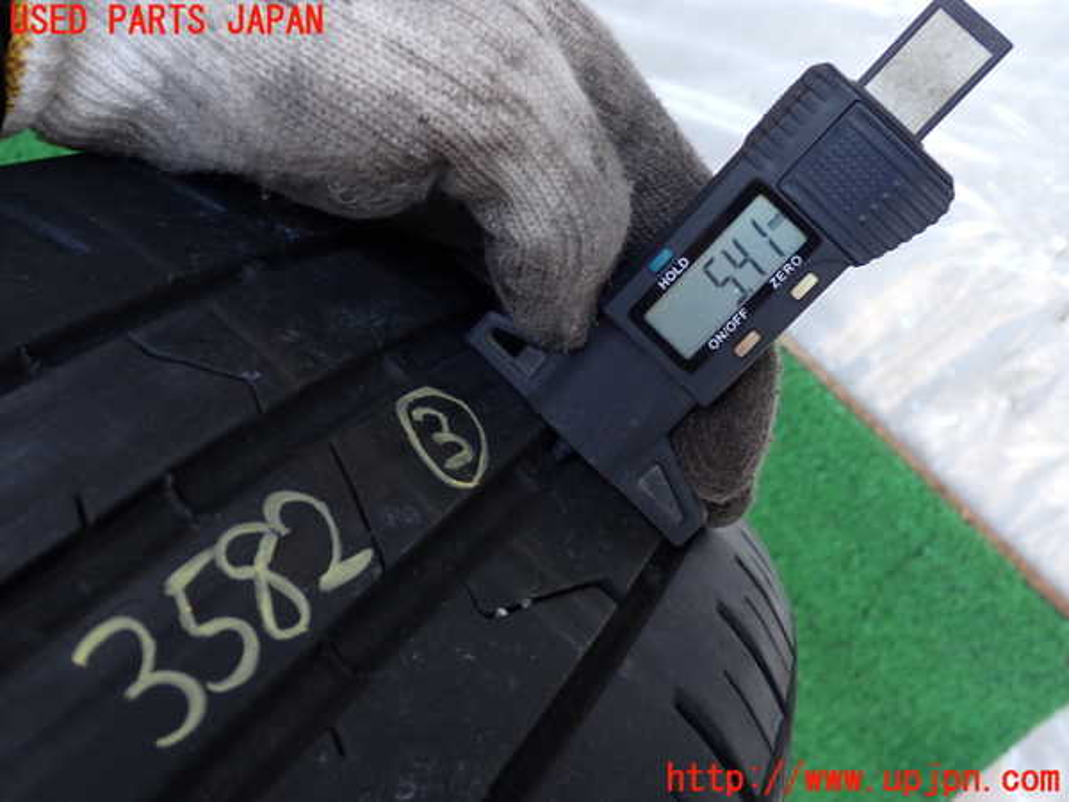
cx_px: 534
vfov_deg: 35.1
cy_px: 401
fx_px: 1266
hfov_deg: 45.8
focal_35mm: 41
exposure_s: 1/125
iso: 160
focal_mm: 7.31
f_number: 2.8
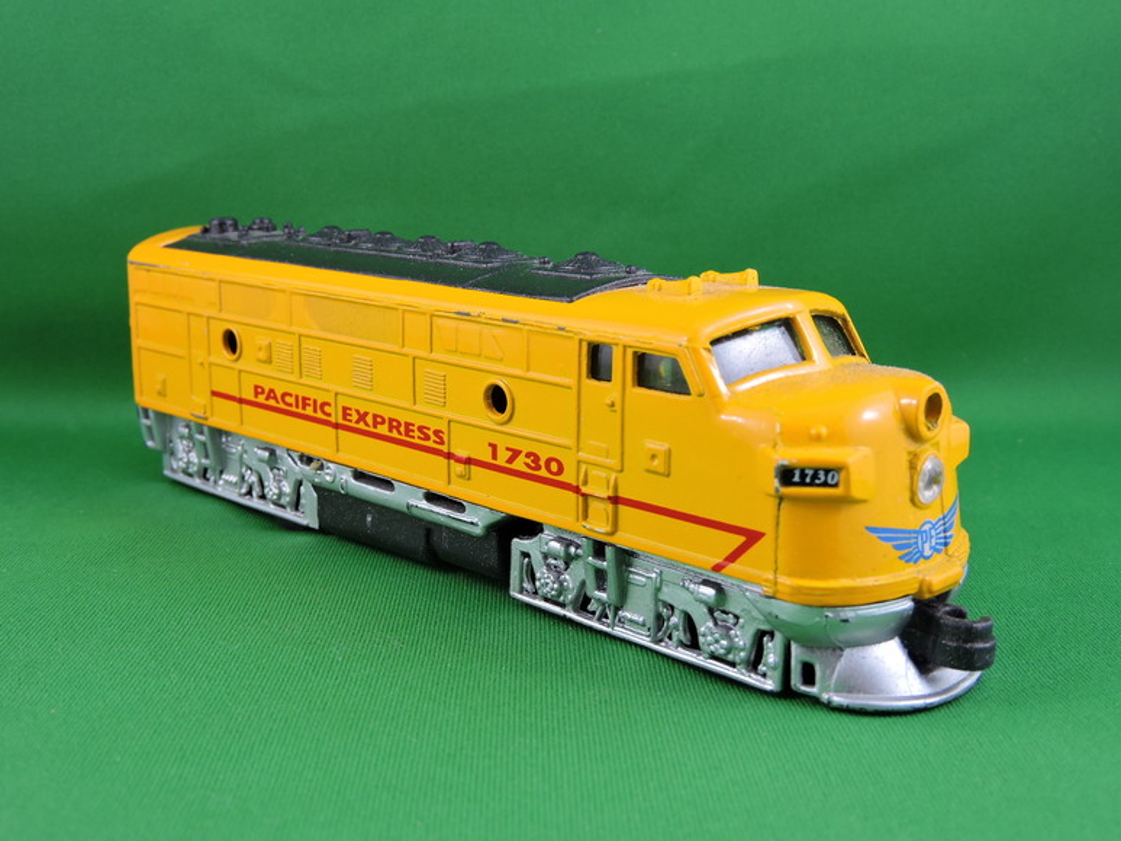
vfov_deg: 32.2
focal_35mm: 45
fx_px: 1458
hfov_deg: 42.1
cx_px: 560
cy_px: 420
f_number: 4
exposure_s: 1/30
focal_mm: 8.1
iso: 110
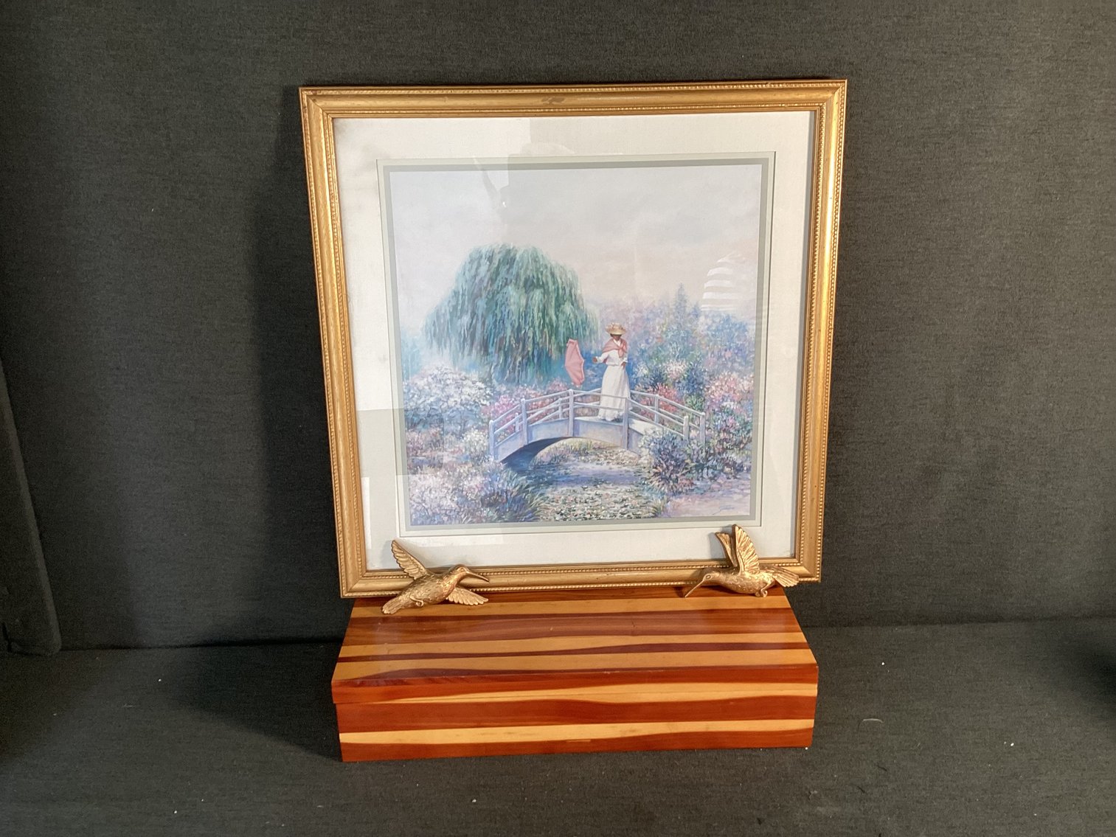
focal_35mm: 31
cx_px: 558
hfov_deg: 58.3
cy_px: 418
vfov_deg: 45.4
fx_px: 1000
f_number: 2.4
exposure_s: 1/60
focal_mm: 3.3
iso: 80
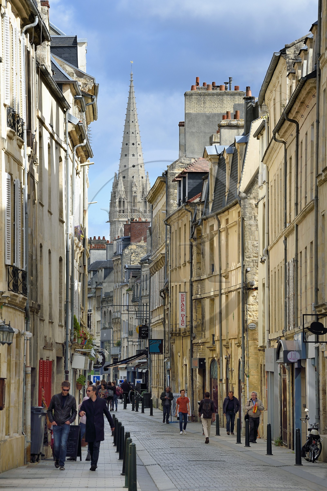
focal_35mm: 200
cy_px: 246
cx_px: 164
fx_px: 2728
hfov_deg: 6.9
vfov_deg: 10.3
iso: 200
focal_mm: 200
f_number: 9
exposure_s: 1/250
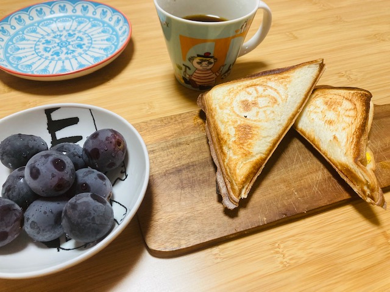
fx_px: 315
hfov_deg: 63.4
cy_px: 146
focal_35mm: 28
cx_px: 195
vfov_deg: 49.7
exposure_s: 1/60
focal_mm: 3.99
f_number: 1.8
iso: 100
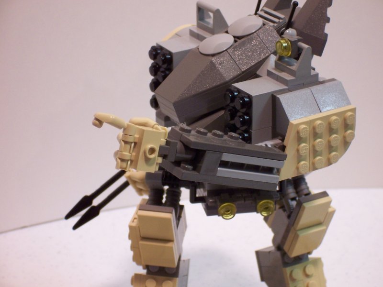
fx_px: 1460
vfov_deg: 11.2
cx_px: 192
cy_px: 144
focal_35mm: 132
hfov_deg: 14.9
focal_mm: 22
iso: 140
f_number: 4.8
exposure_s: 1/15
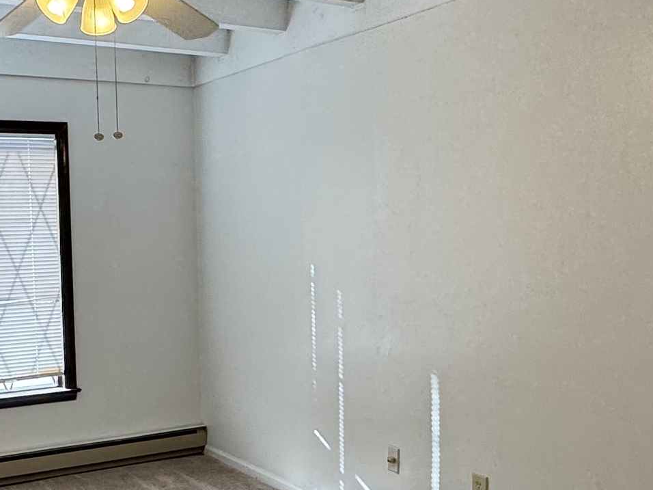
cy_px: 288
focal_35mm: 45
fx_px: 849
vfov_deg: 32.1
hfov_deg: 41.2
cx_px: 191
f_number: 2.2
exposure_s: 1/120
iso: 64
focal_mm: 2.22
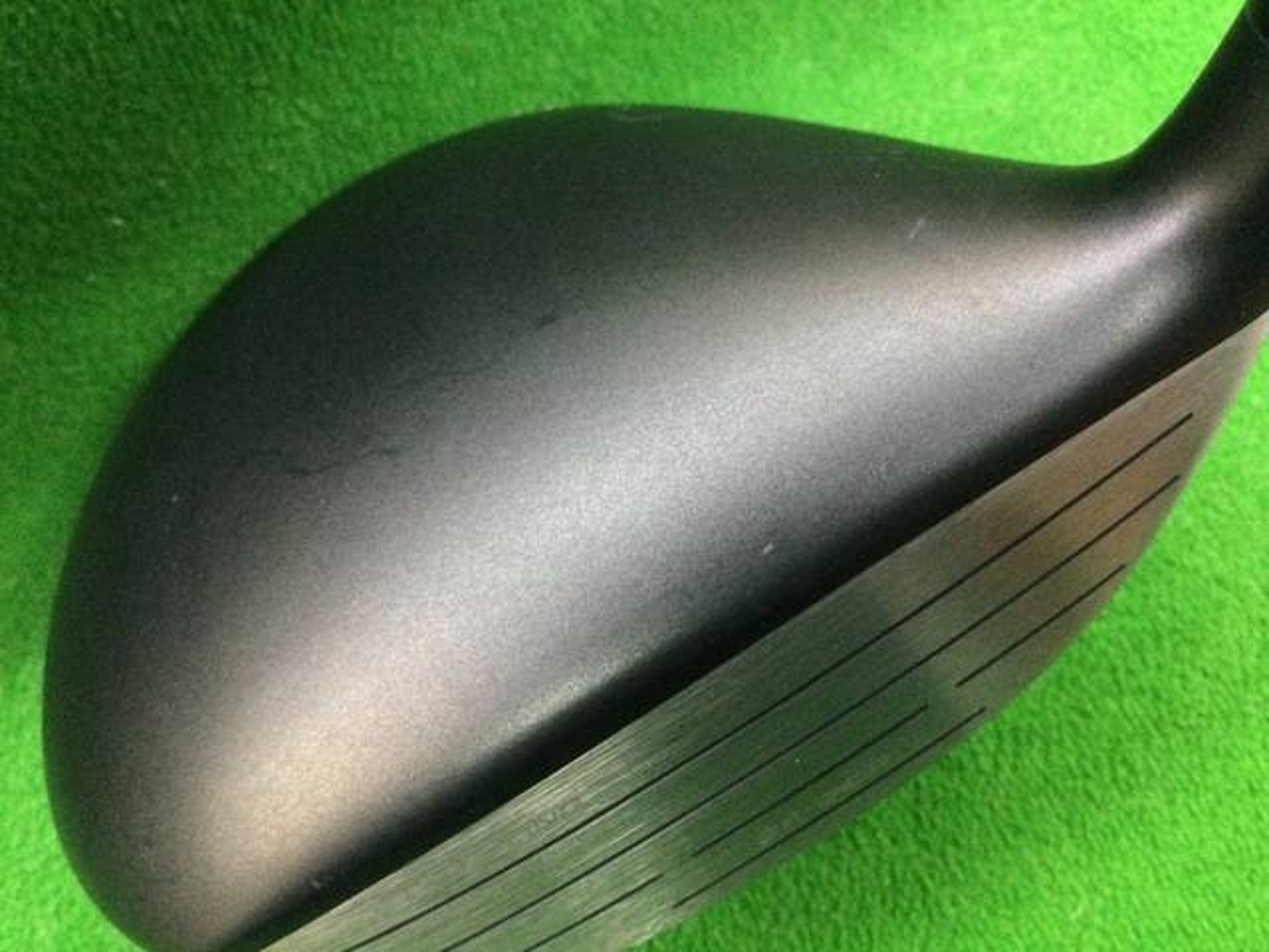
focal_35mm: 31
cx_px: 634
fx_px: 1136
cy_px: 476
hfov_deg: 58.4
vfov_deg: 45.4
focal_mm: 3.3
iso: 250
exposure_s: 1/30
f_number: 2.4
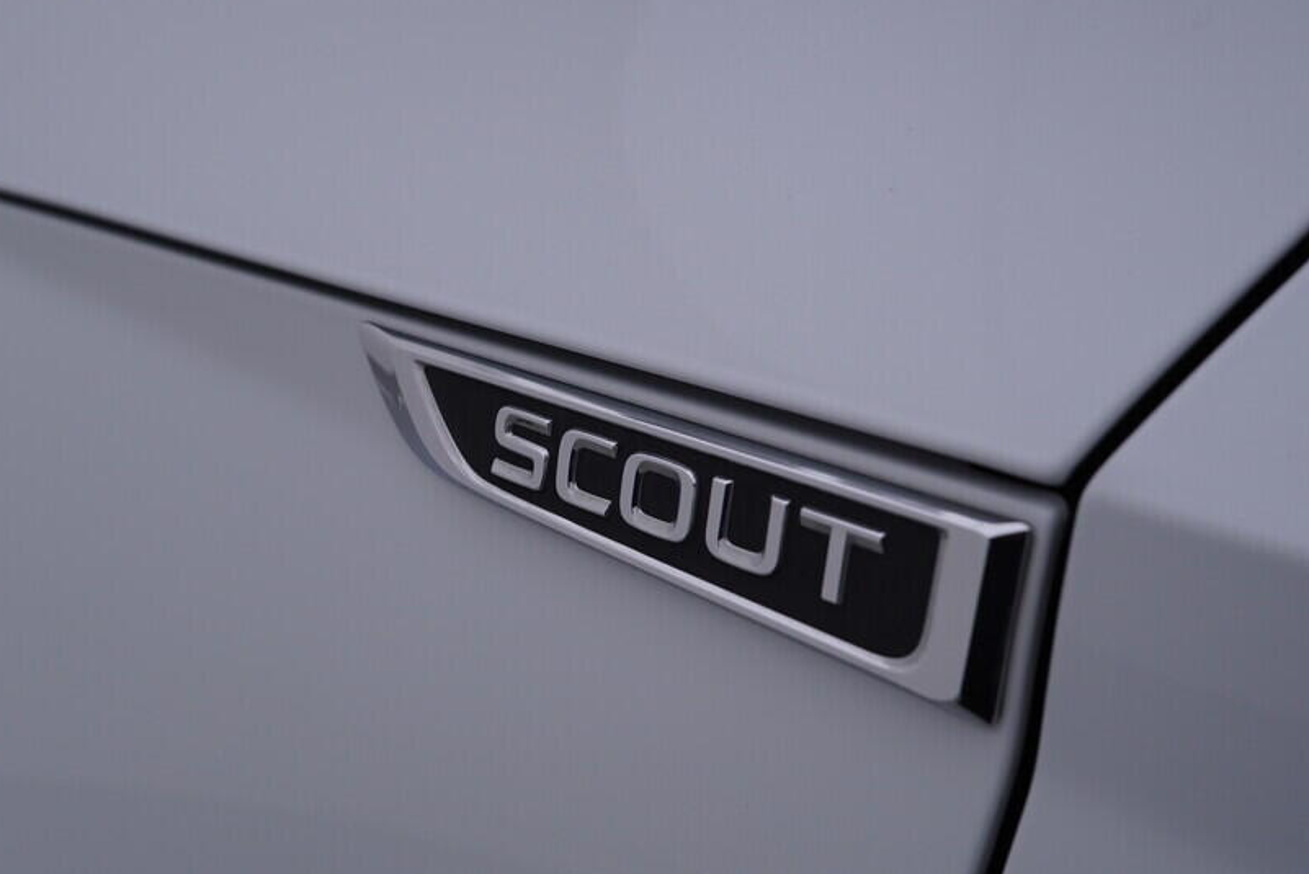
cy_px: 524
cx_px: 579
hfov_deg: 42.7
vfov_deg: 29.2
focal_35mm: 46
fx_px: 1673
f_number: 5.6
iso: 125
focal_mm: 24
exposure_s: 1/160
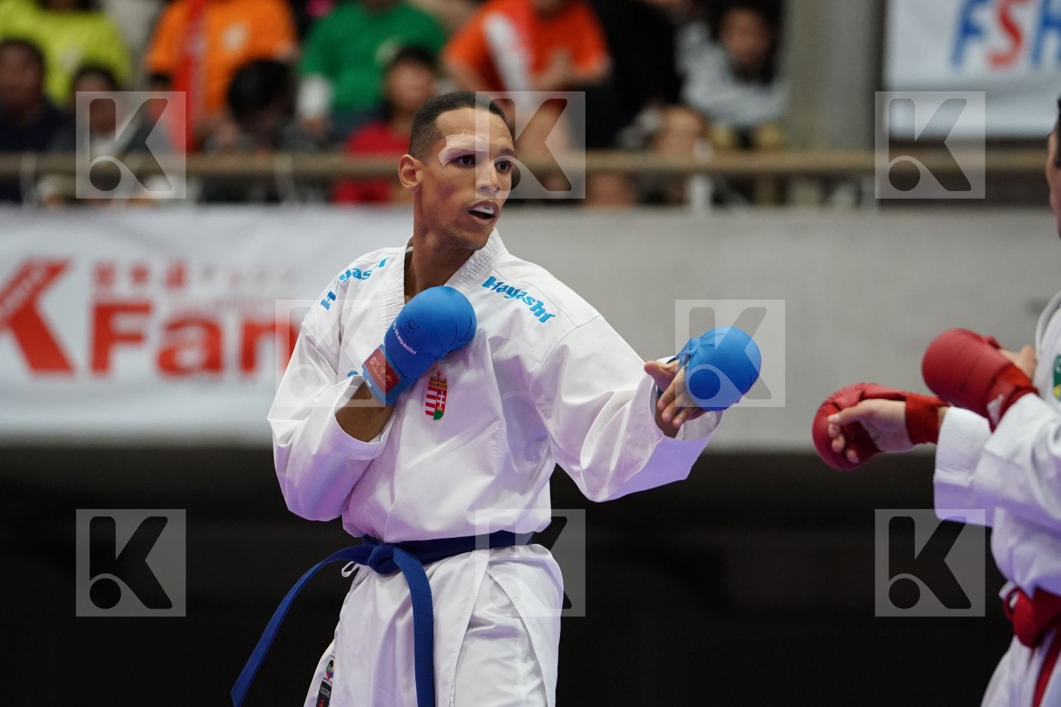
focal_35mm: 300
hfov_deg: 6.9
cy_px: 354
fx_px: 8841
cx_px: 530
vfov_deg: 4.6
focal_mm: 200
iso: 3200
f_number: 2.8
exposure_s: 1/1000
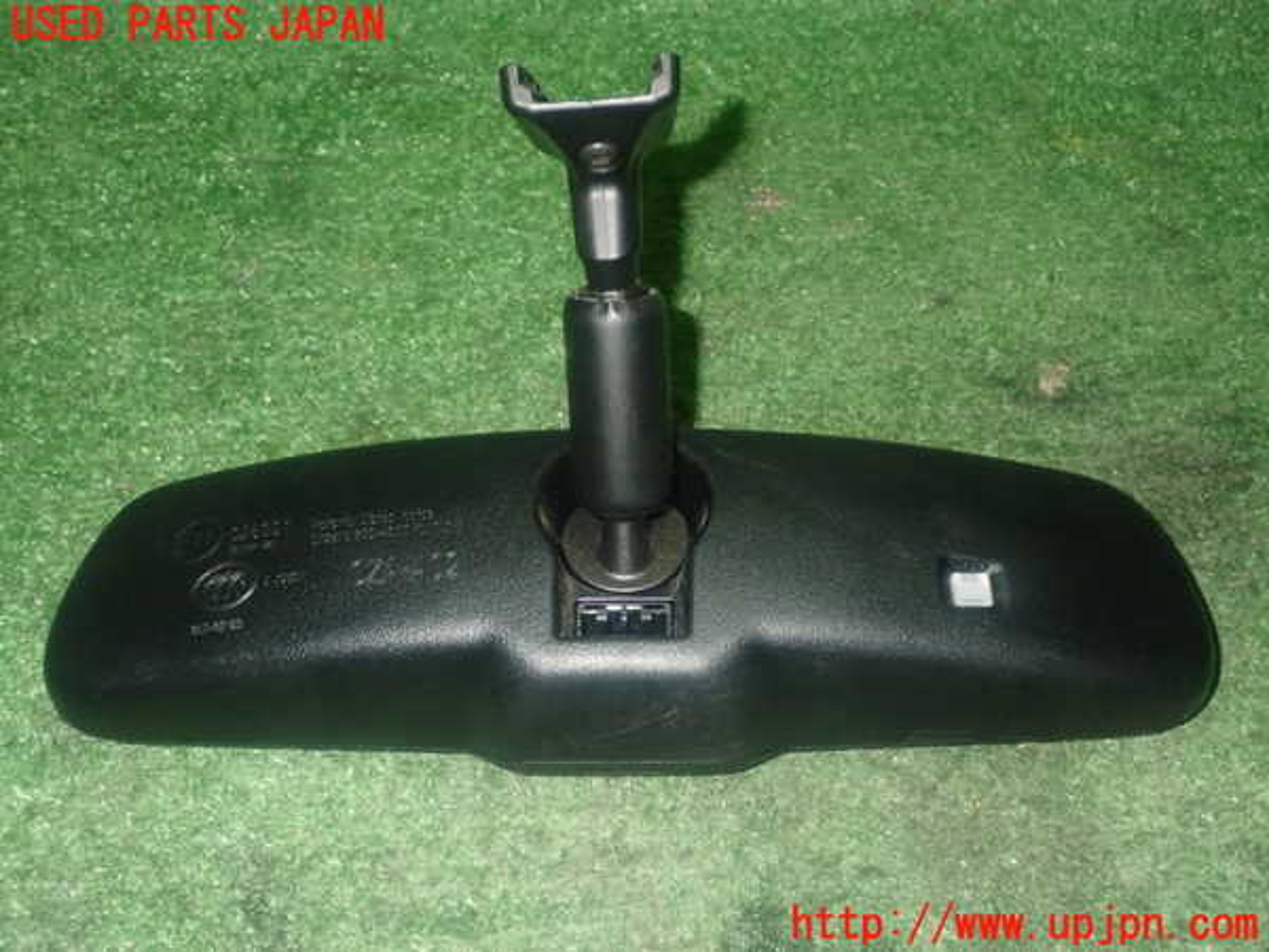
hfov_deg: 49.0
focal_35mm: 38
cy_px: 476
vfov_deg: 37.7
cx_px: 634
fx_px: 1393
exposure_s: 1/40
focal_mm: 6.83
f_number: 8
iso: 800
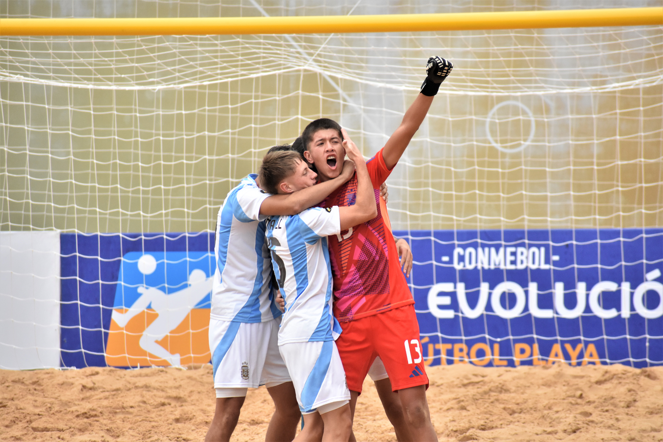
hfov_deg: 5.5
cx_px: 332
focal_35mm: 375
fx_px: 6906
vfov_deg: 3.7
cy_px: 221
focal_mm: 250
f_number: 6
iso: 2000
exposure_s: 1/640
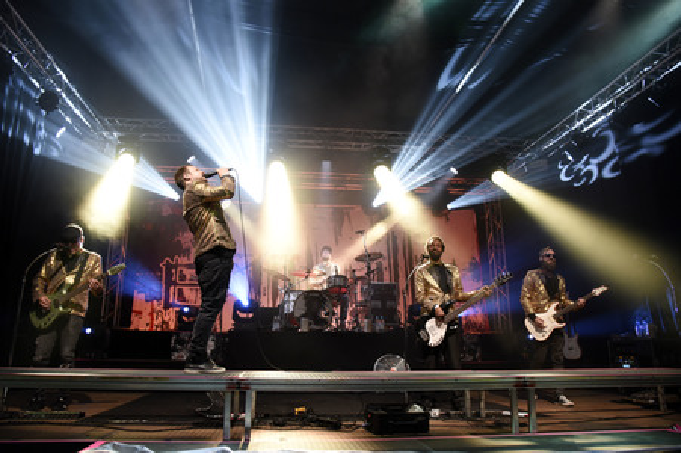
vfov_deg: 53.1
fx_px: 454
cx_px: 340
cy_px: 226
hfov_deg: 73.8
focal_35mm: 24
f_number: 6.3
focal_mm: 24
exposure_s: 1/60
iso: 2000
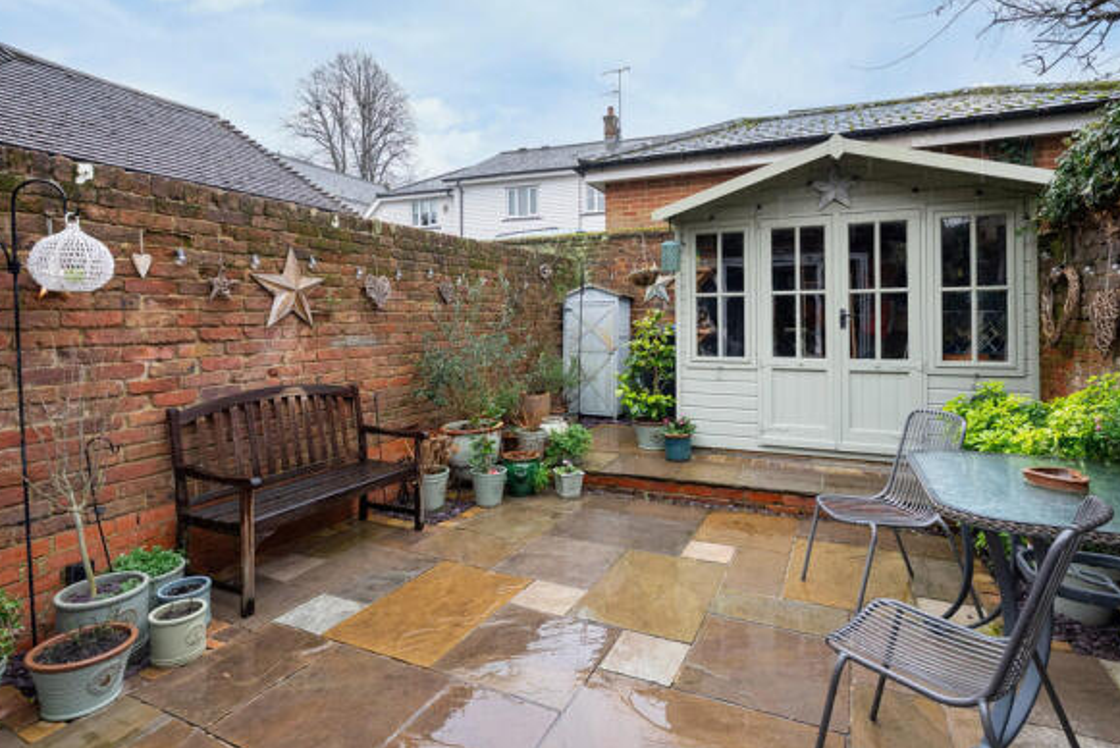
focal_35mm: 18
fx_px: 560
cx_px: 571
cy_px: 340
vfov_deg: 67.3
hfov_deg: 90.0
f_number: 7.1
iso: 2000
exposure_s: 1/125
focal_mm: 16
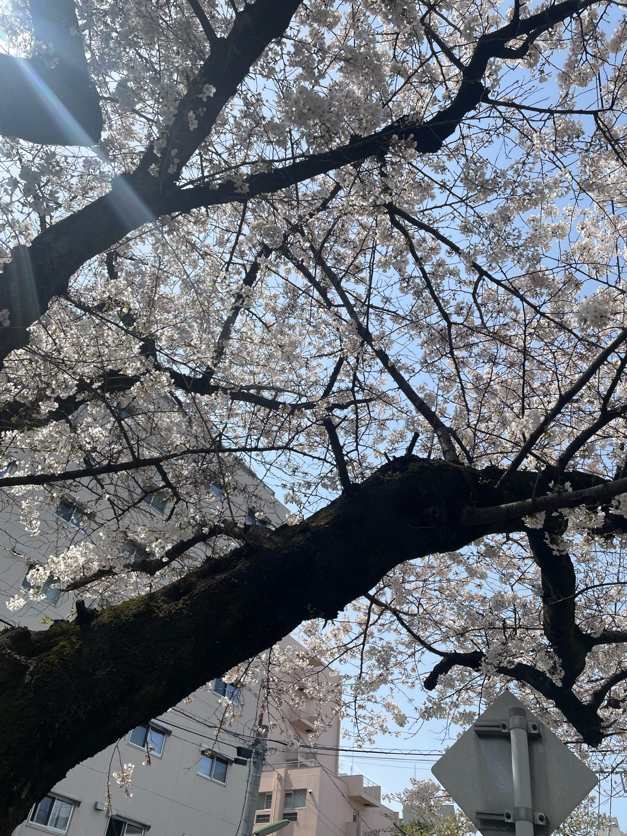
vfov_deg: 67.3
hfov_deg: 53.1
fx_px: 628
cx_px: 314
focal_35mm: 26
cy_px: 418
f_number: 1.6
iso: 32
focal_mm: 4.2
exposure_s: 1/4000
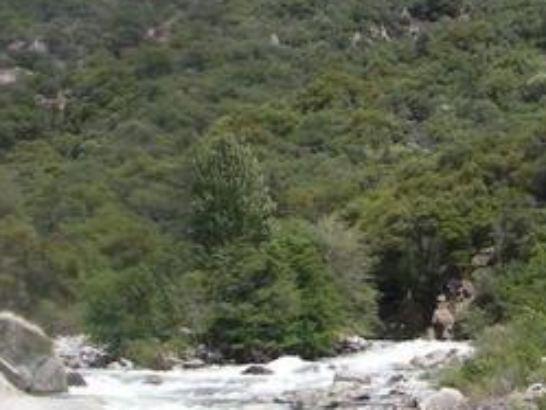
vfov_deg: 12.1
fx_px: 1925
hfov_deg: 15.6
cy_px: 31
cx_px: 647
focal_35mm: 122
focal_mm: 6.3
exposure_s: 1/200
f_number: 6.6
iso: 64
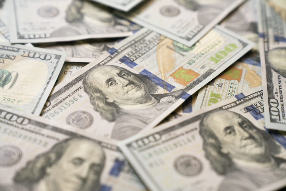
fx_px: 556
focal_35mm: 70
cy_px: 96
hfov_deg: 28.8
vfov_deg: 19.5
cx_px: 143
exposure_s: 1/125
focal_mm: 70
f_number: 4
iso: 640
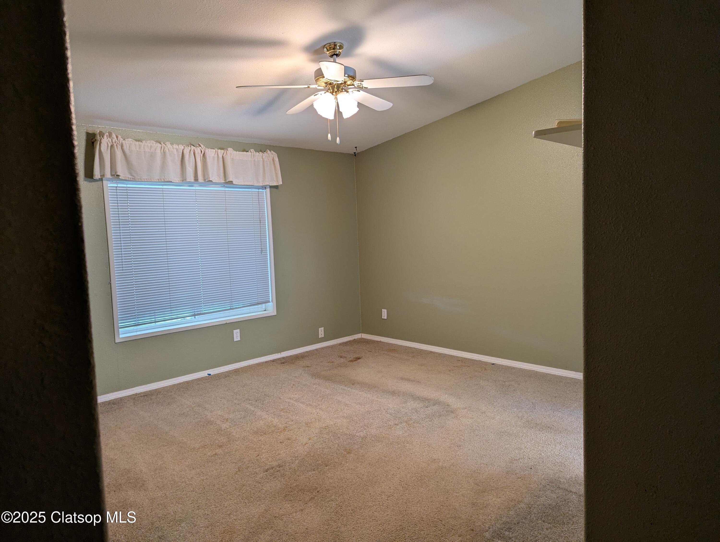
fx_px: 500
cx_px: 360
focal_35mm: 24
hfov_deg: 71.5
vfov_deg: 56.9
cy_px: 271
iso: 66
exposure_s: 1/24
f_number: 1.85
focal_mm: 6.81
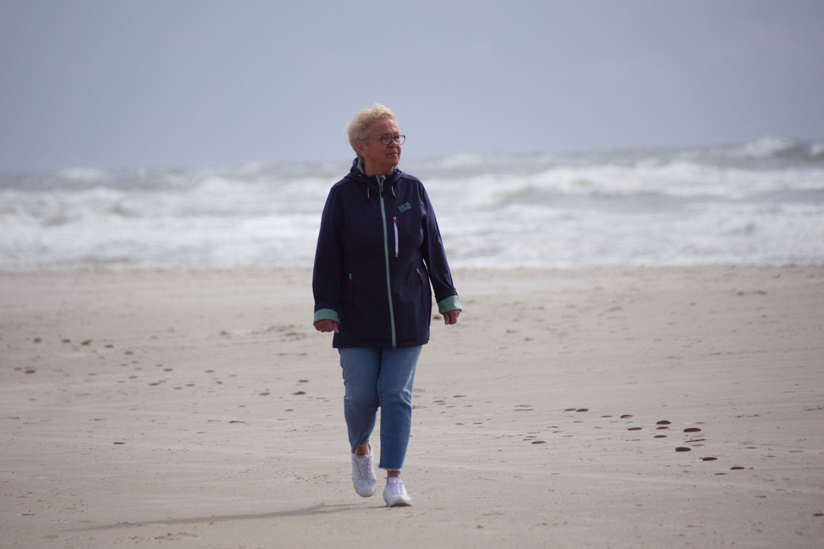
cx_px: 412
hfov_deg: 4.6
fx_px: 10299
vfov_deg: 3.1
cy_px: 274
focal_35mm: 450
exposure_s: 1/2500
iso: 400
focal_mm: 300
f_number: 6.3
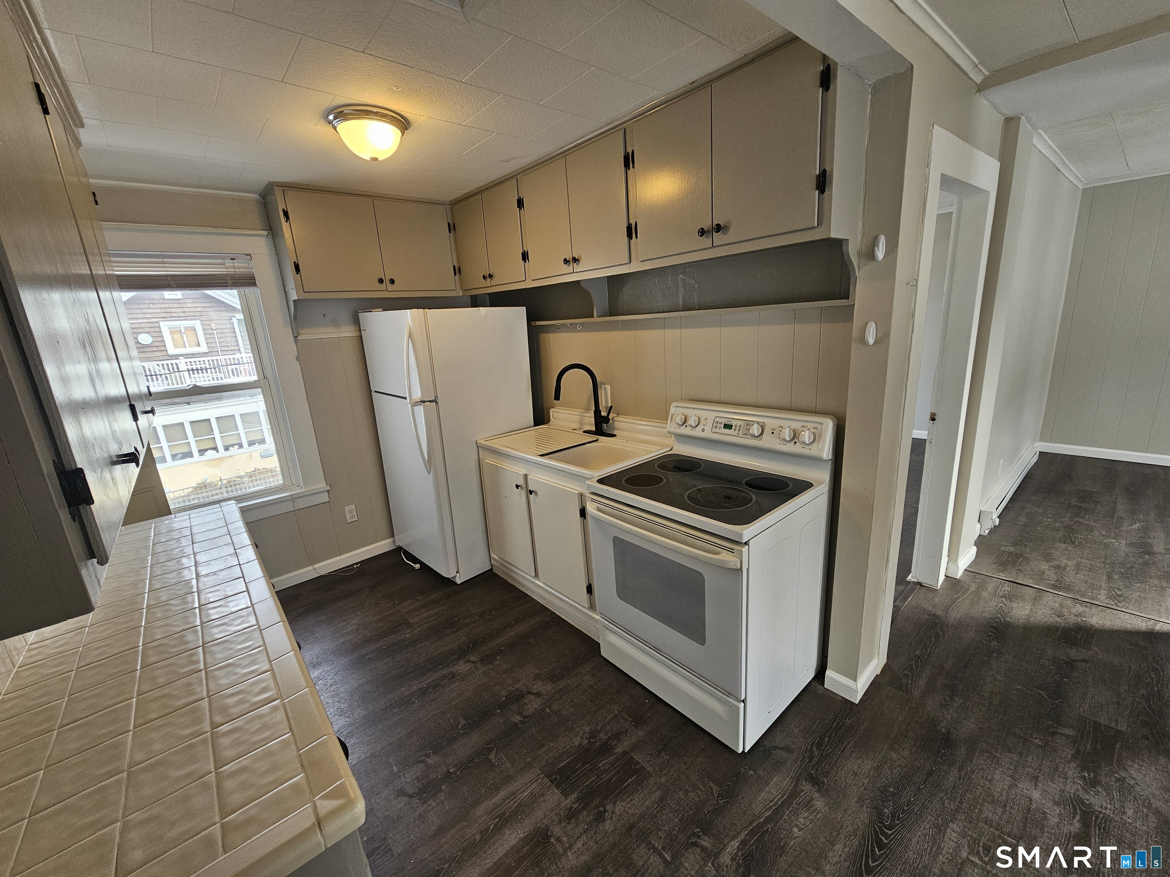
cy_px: 438
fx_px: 439
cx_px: 585
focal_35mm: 13
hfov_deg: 106.2
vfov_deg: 89.9
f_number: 2.2
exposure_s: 1/60
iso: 64
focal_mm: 2.2
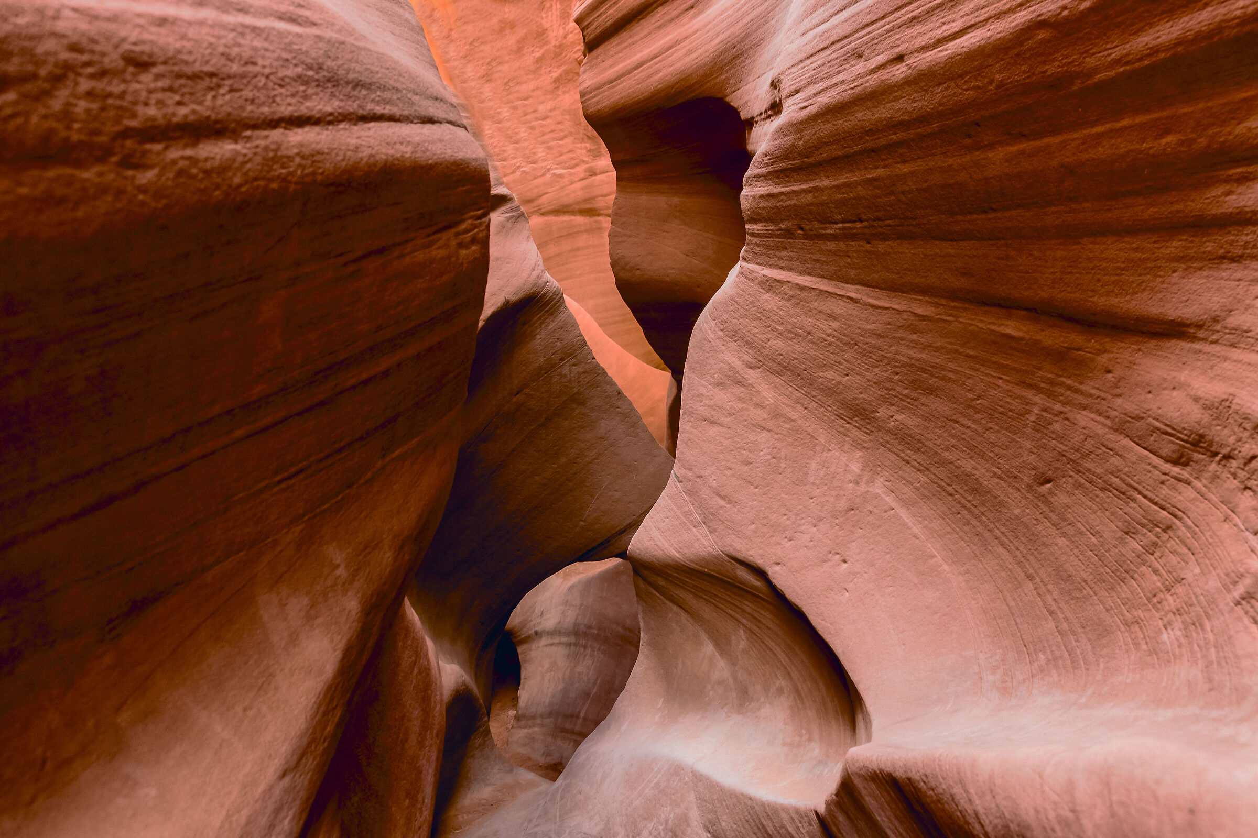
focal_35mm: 30
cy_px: 419
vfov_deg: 43.6
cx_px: 629
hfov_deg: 61.9
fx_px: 1048
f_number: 6.3
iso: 1000
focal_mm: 20
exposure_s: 1/20
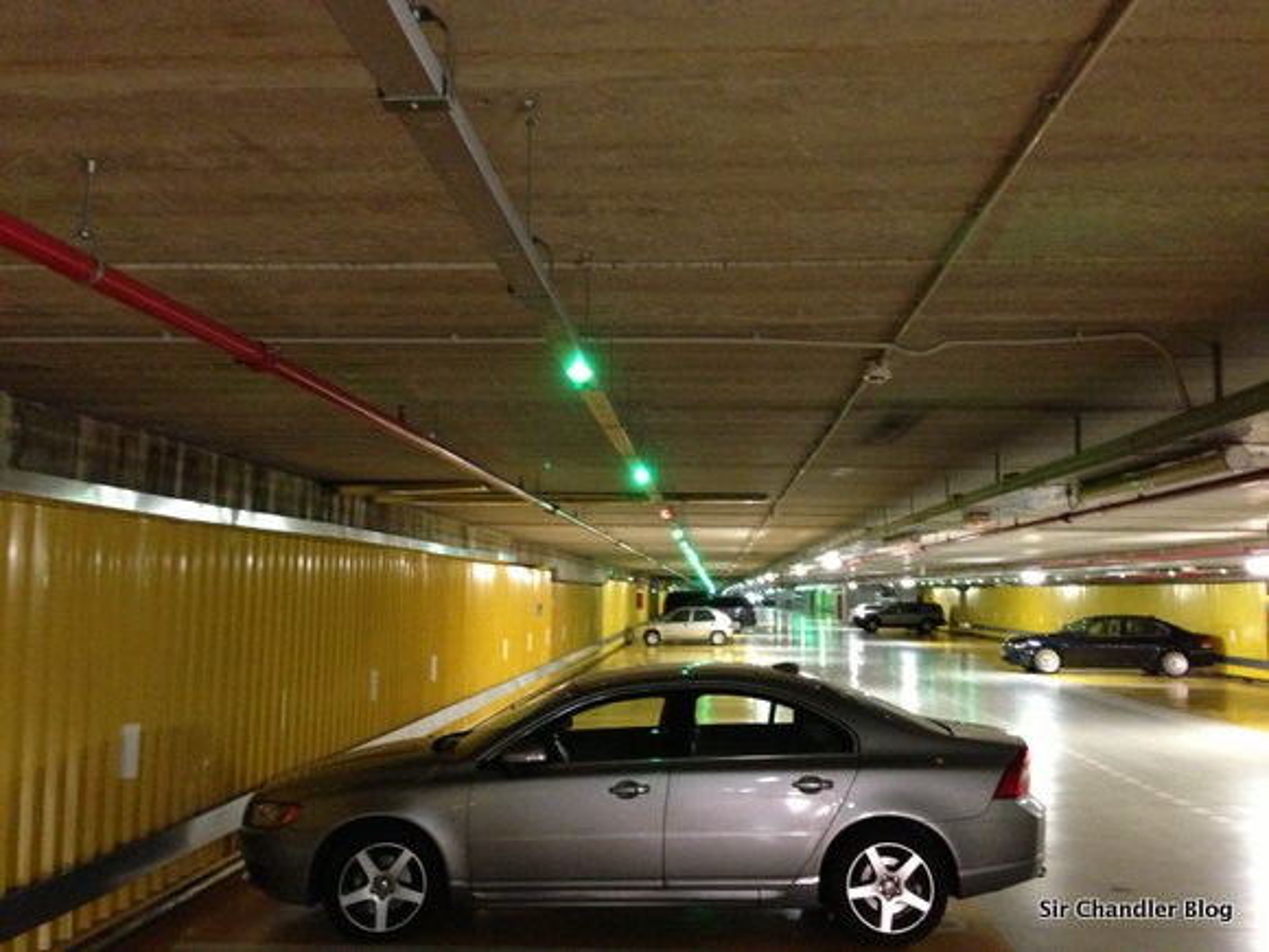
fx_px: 1210
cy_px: 476
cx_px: 634
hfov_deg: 55.4
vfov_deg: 42.9
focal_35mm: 33
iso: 640
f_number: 2.4
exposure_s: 1/15
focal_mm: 4.13
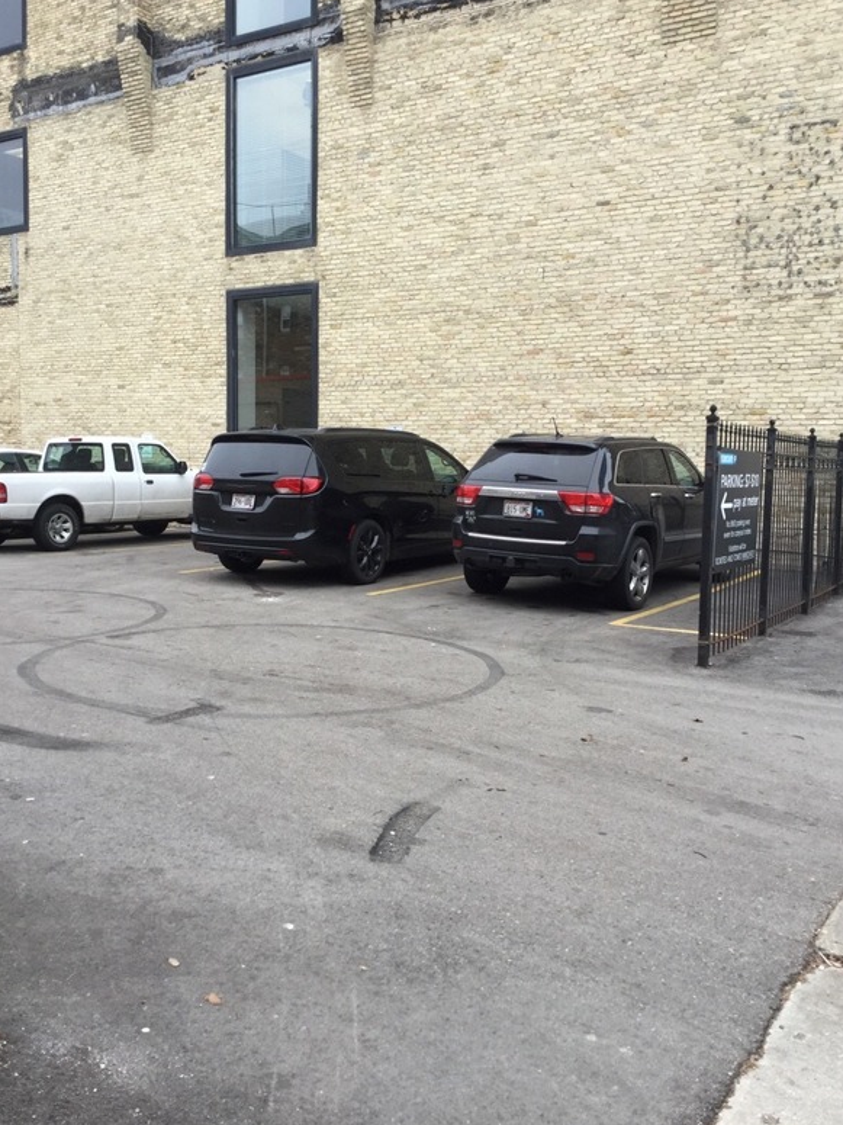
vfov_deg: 56.8
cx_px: 421
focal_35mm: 32
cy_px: 557
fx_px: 1039
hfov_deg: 44.1
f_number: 2.4
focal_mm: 3.3
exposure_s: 1/120
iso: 40
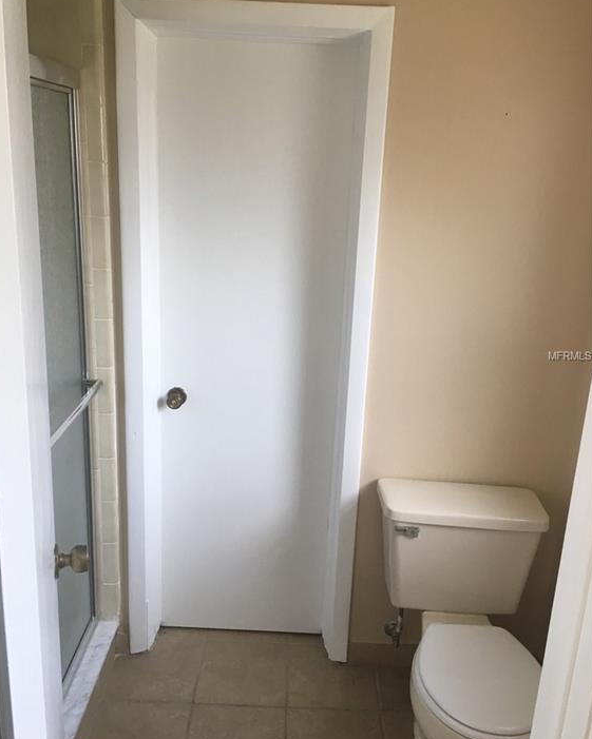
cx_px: 292
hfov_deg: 47.1
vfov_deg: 57.2
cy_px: 356
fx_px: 679
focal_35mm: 31
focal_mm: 4.15
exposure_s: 1/40
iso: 32
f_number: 2.2
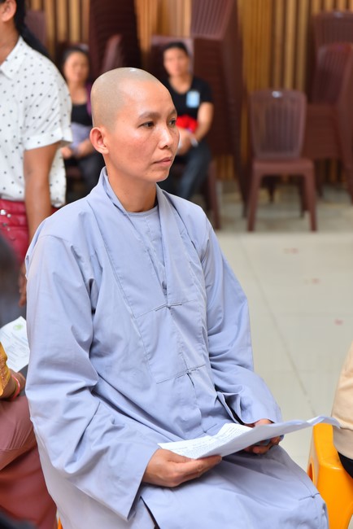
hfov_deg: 19.5
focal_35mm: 70
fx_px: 1028
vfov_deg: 28.8
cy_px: 264
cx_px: 176
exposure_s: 1/100
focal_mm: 70
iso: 640
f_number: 3.5
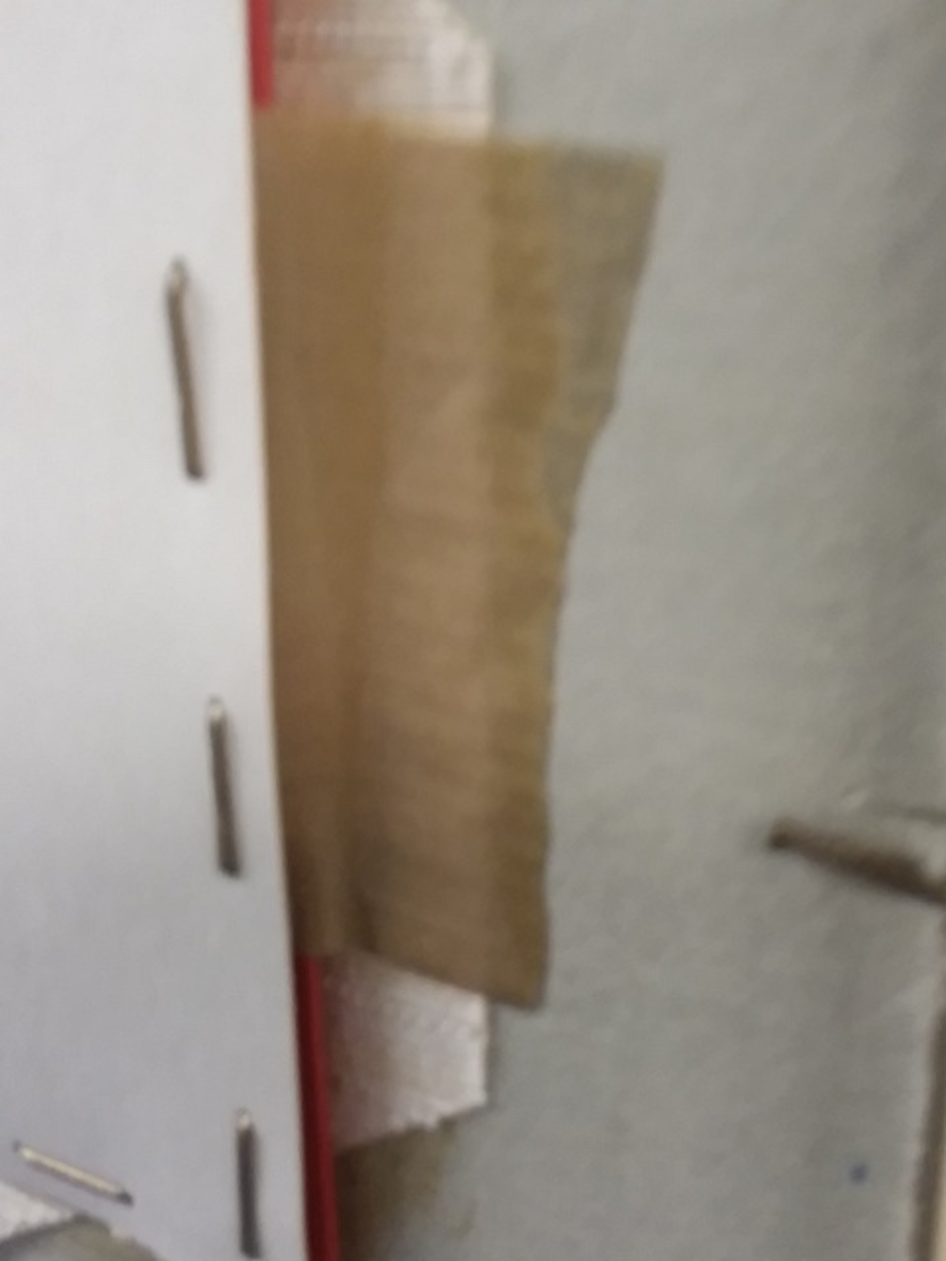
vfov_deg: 61.7
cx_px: 473
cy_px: 630
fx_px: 1057
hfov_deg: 48.2
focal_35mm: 29
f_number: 1.9
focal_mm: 2.47
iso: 125
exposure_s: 1/30
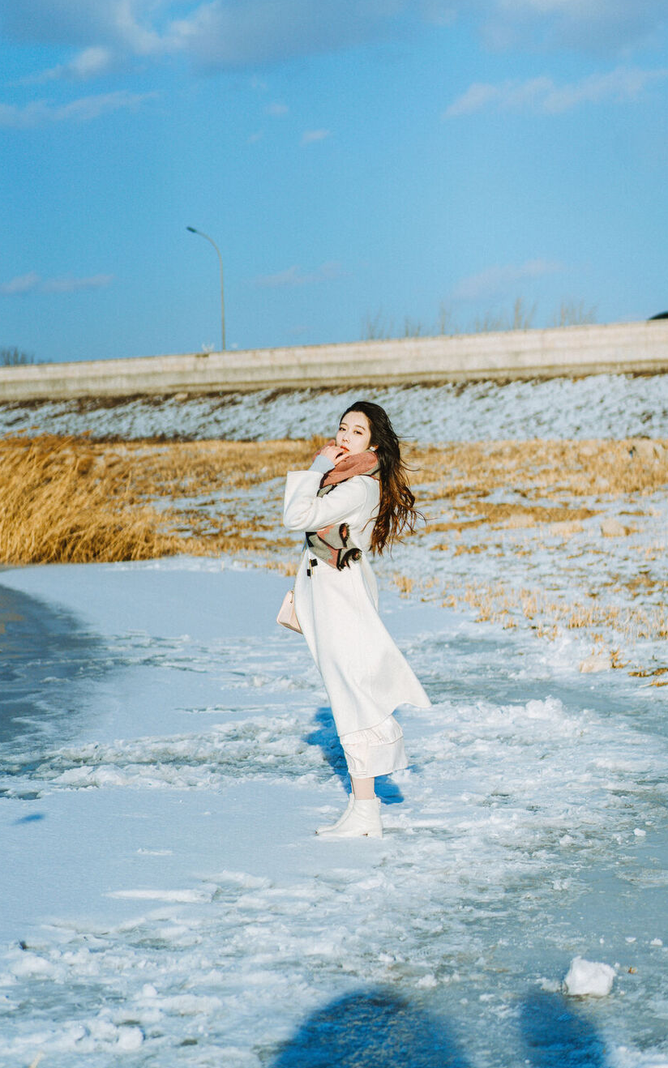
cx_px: 279
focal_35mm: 67
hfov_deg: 19.4
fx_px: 1951
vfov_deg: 30.6
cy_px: 435
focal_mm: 55
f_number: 2.2
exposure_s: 1/8000
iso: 100
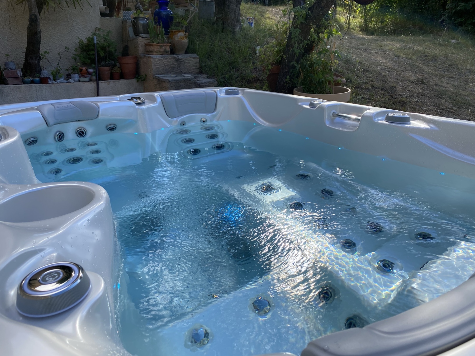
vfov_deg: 53.1
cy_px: 178
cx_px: 238
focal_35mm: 26
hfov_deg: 67.3
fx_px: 357
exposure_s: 1/788
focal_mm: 4.25
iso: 32
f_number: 1.8
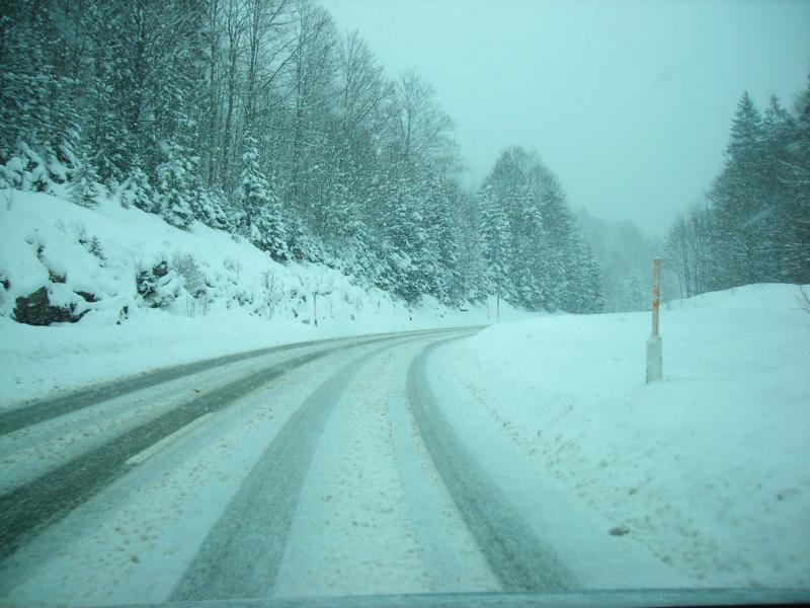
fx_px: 889
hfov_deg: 49.0
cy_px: 304
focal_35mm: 38
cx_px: 405
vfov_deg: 37.7
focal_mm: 6.3
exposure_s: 1/319
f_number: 3.2
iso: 50
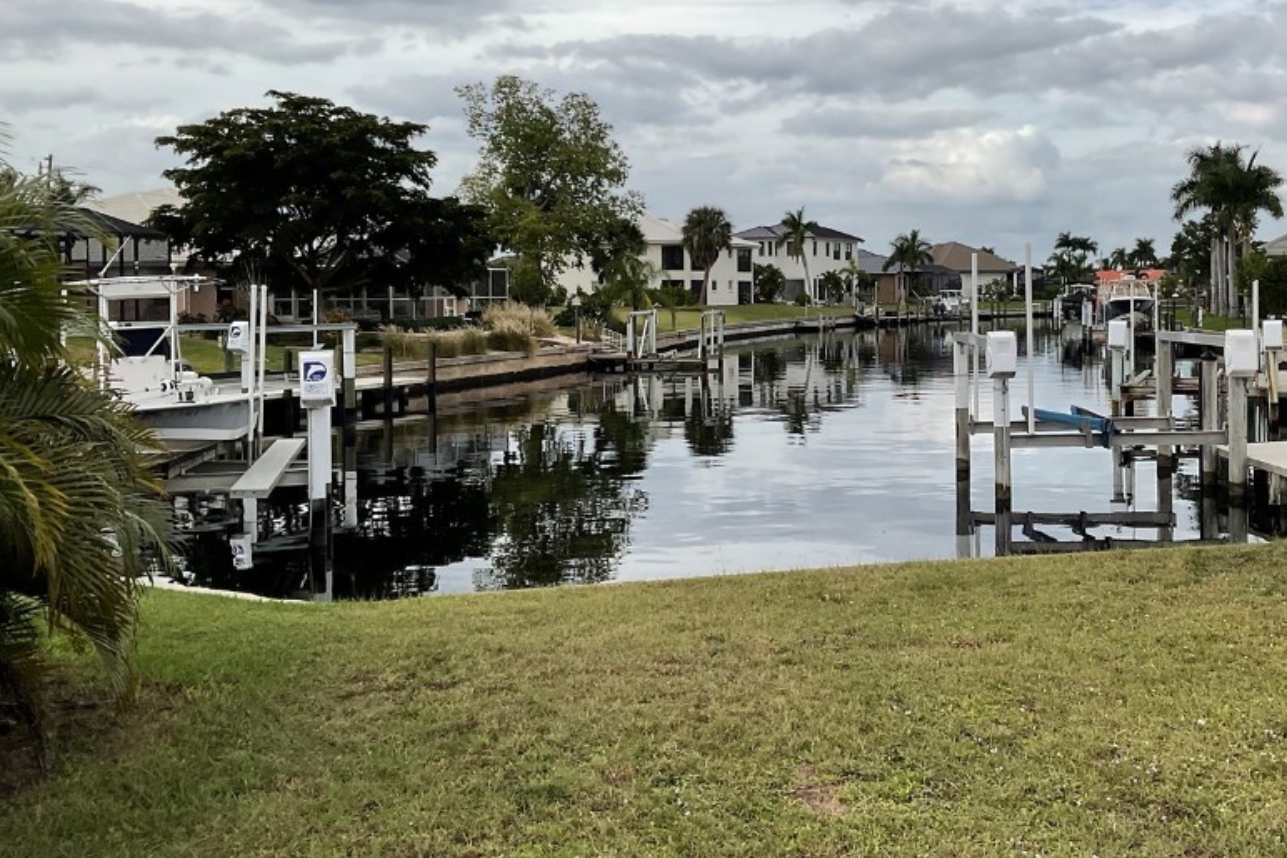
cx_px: 819
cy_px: 325
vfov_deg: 33.3
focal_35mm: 40
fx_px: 1430
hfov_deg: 47.9
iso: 16
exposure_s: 1/1984
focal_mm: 3
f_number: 1.8
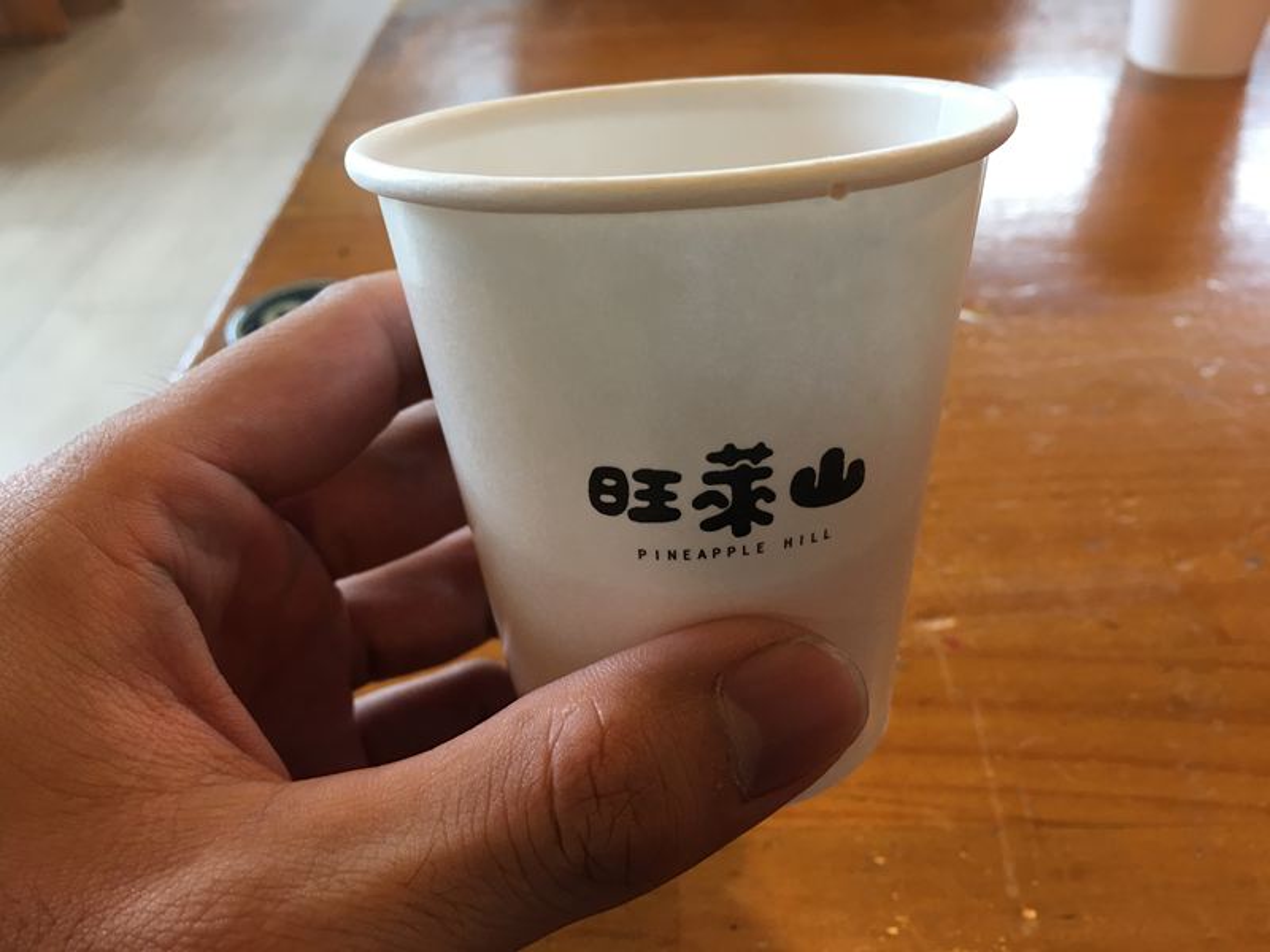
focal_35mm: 29
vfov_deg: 48.2
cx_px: 635
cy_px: 476
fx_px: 1064
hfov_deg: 61.7
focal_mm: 4.15
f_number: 2.2
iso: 32
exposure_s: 1/15
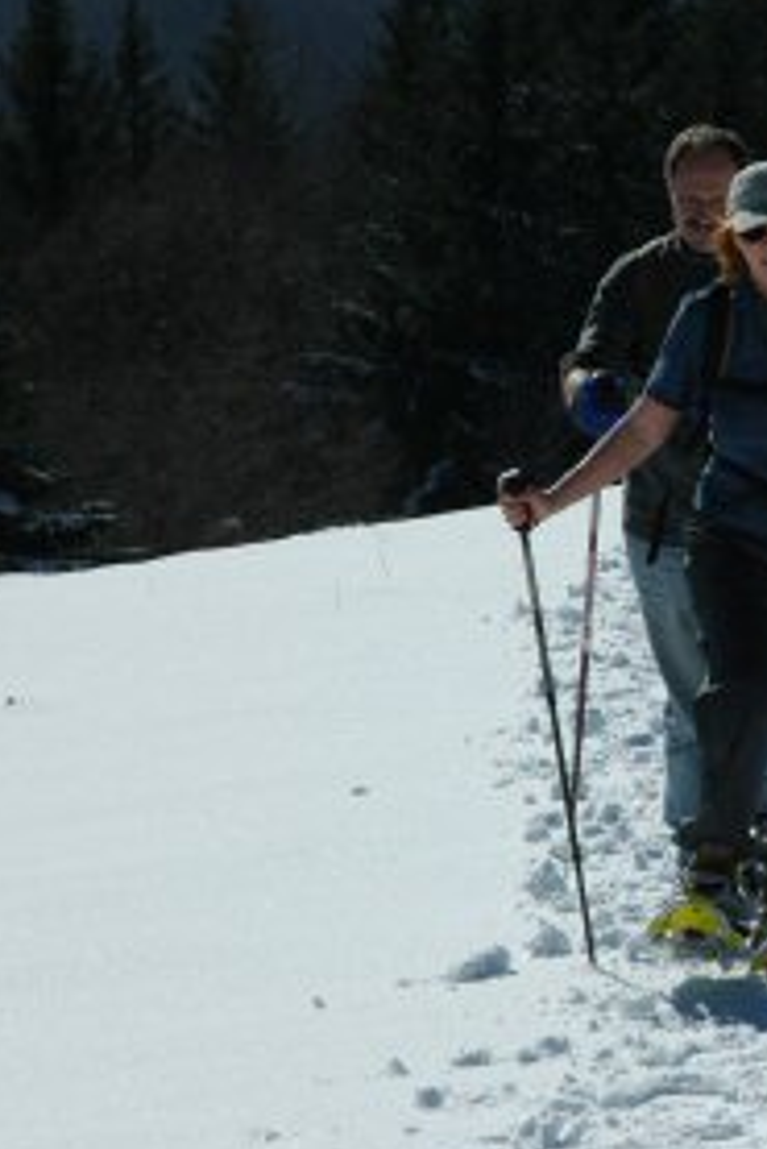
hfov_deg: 3.8
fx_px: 11646
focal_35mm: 365
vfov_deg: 5.6
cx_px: 871
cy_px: 535
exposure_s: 1/500
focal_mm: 135
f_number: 13
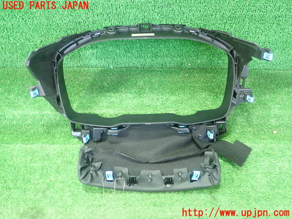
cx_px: 146
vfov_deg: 46.8
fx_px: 253
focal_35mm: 30
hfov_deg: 60.0
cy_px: 110
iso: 800
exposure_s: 1/80
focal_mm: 5.5
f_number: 2.3
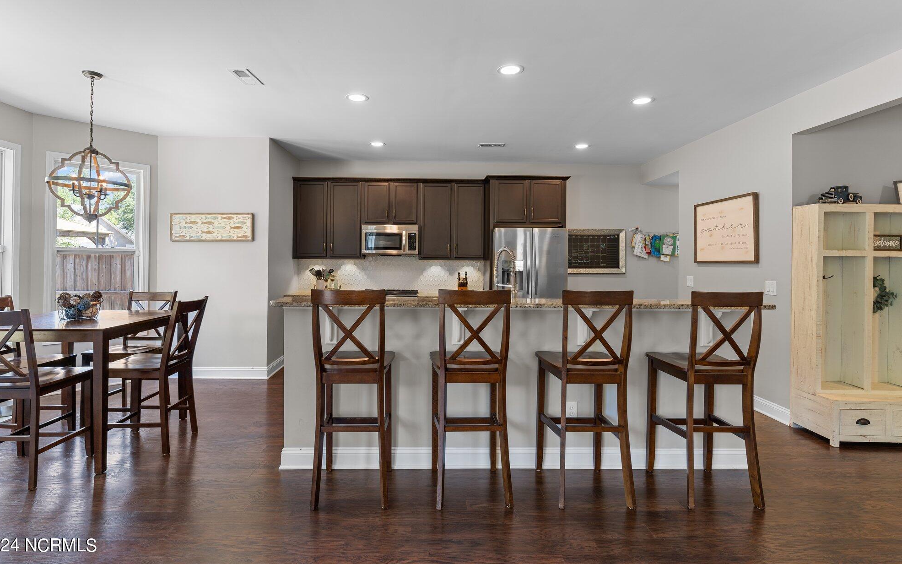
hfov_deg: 91.1
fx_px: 442
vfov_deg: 64.9
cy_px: 261
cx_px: 434
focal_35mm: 18
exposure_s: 1/2.5
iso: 160
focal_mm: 17
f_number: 5
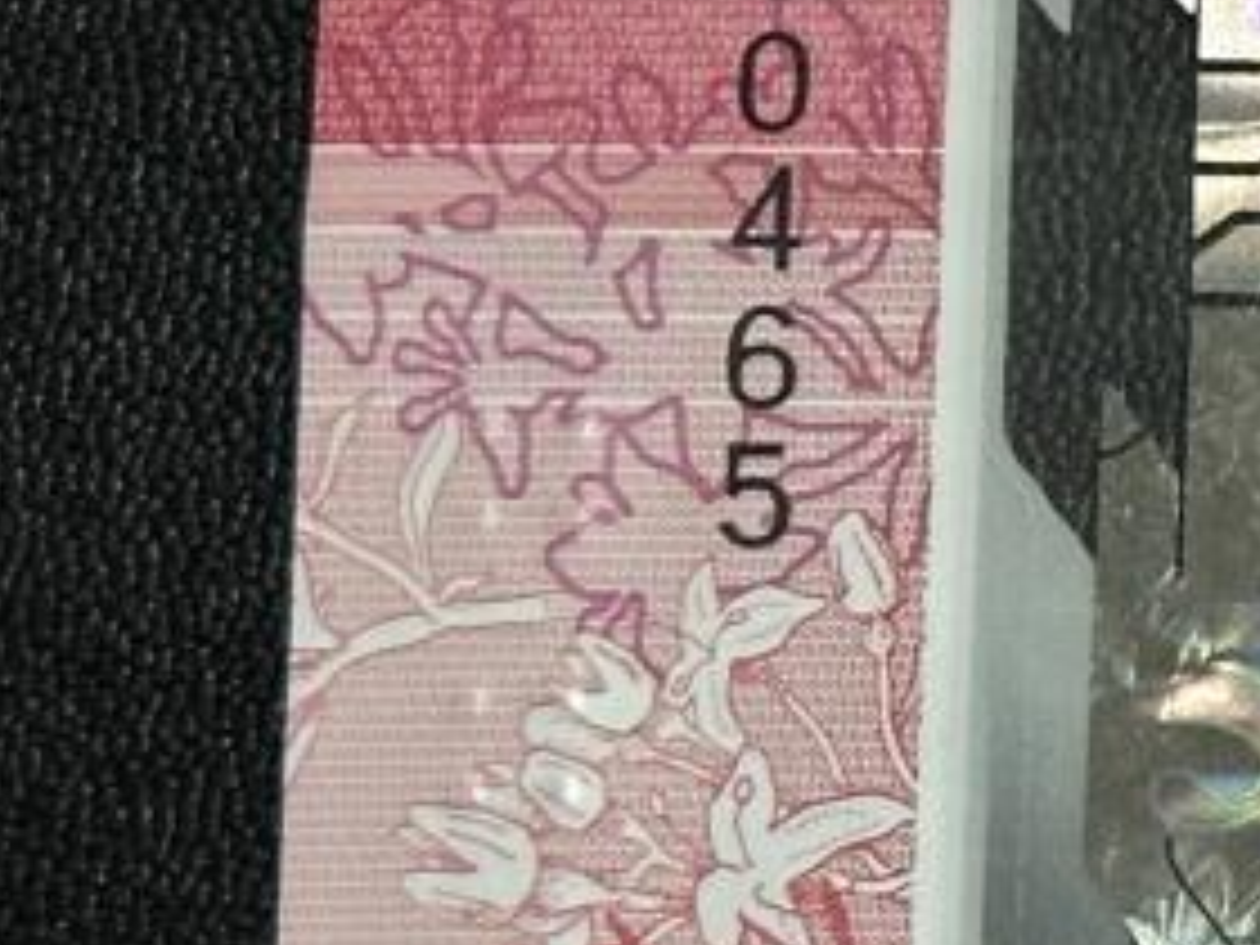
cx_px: 2979
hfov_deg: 7.7
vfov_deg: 6.2
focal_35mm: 240
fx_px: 8736
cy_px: 270
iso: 100
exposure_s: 1/50
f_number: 1.78
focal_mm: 6.86
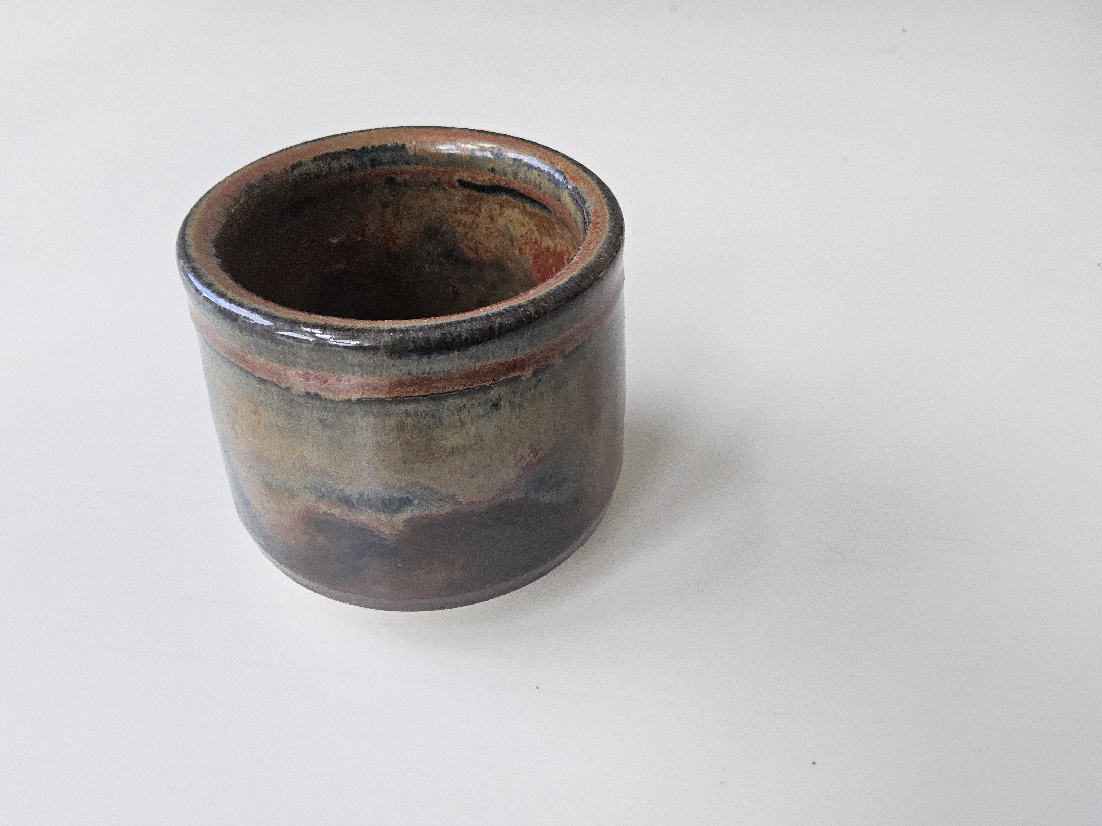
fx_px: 732
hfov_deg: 73.9
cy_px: 413
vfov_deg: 58.9
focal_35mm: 23
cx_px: 551
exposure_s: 1/120
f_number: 2
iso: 640
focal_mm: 3.08
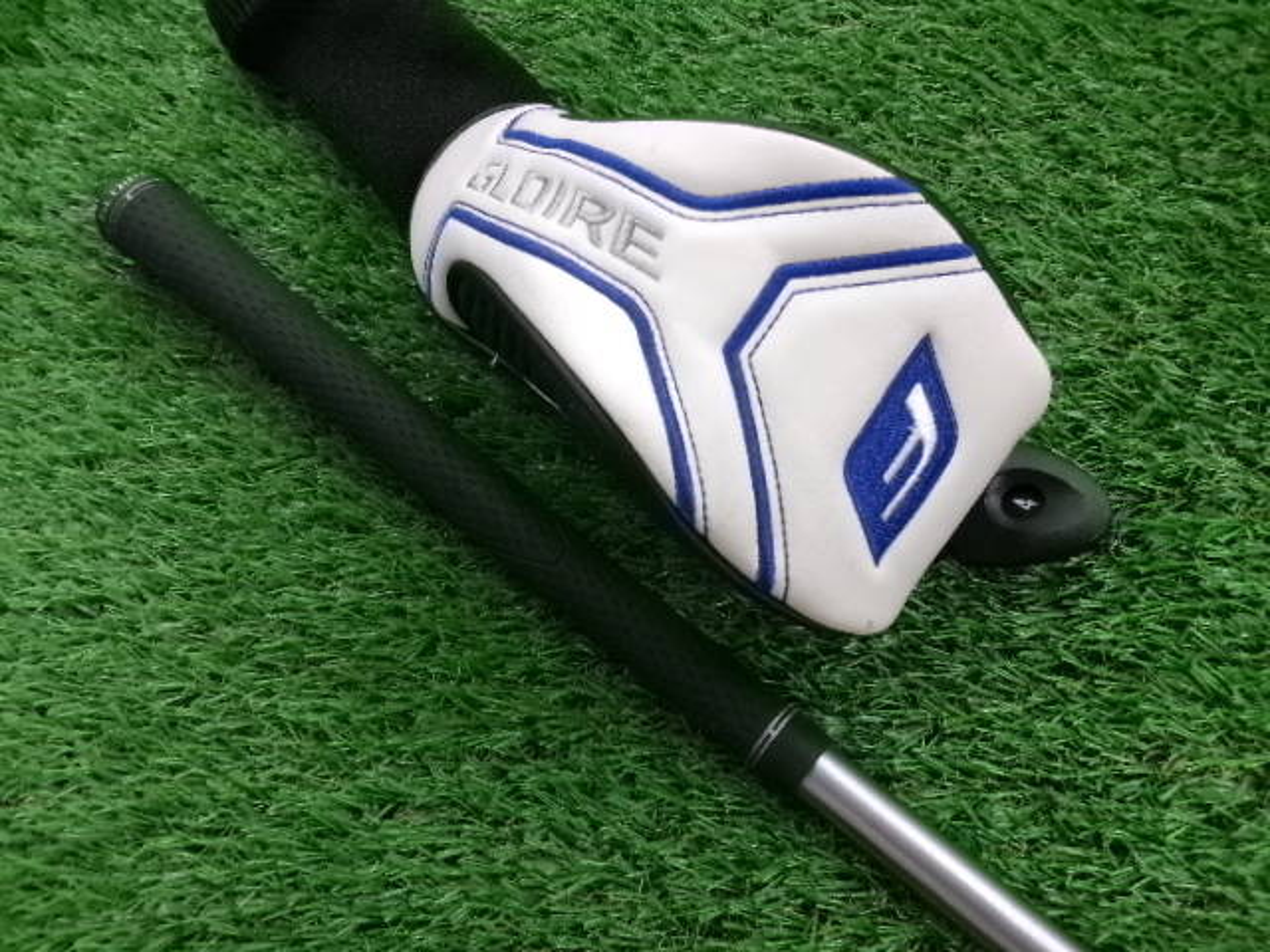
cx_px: 635
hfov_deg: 63.4
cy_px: 476
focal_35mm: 28
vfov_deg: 49.7
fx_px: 1027
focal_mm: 5.1
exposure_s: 1/58
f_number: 3.9
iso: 800
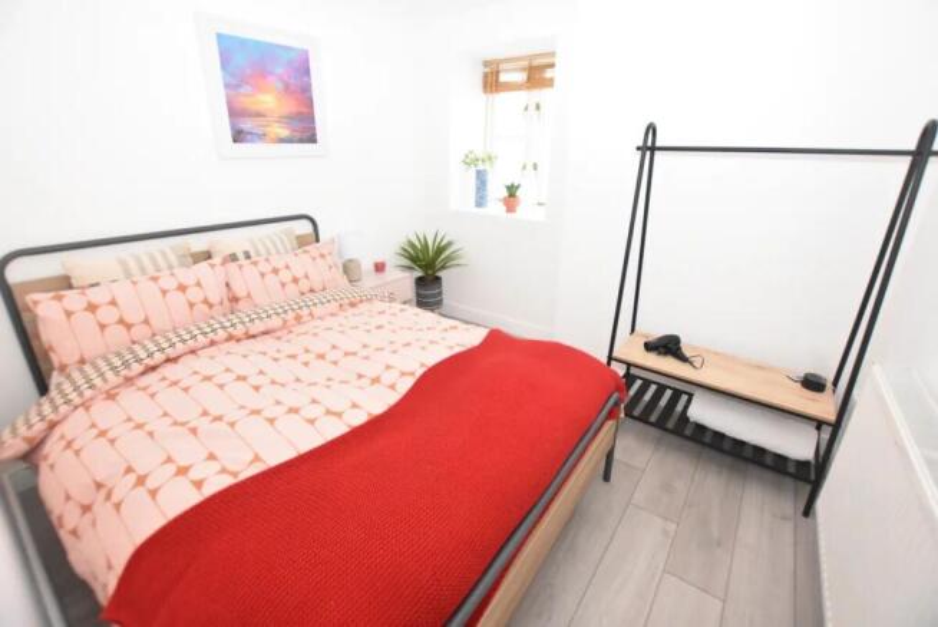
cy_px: 314
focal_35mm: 15
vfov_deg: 77.4
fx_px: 391
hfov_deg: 100.4
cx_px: 469
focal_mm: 10
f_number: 4
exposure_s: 1/60
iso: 6400
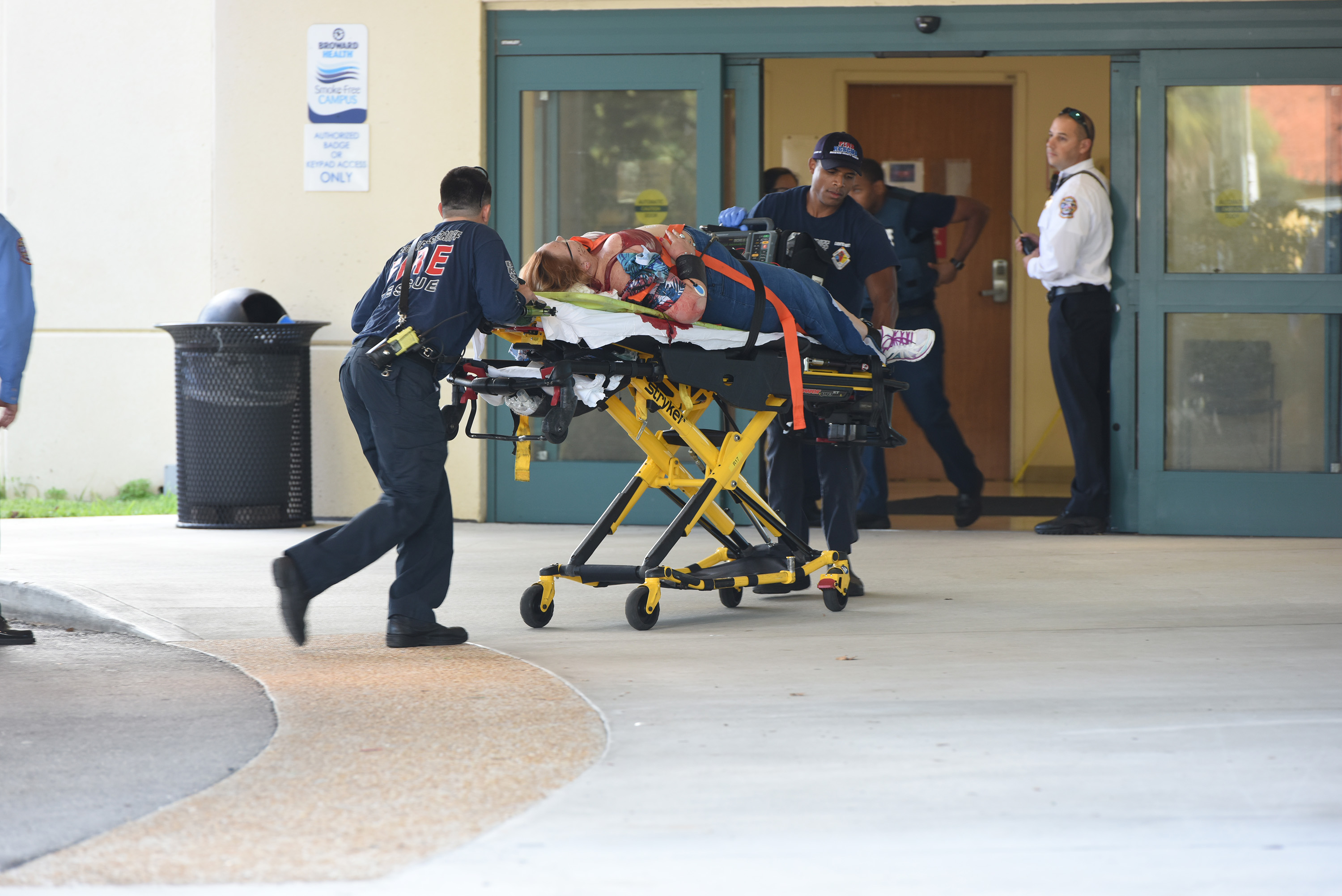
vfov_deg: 6.9
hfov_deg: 10.3
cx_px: 671
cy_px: 448
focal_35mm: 200
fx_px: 7457
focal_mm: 200
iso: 500
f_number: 5
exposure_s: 1/100
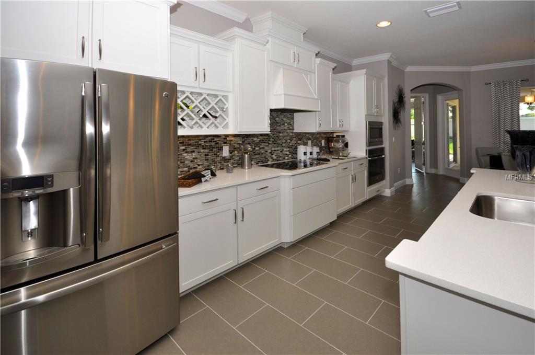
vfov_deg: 77.1
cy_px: 178
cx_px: 268
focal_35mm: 15
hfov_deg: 100.5
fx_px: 223
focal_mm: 10
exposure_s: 1/100
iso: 200
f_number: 6.3
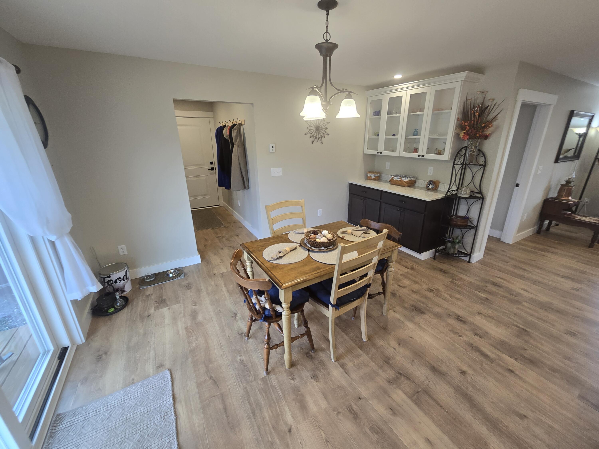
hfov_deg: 106.2
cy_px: 224
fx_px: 225
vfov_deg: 89.9
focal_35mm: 13
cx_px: 300
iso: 100
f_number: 2.2
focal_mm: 2.2
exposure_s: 1/60
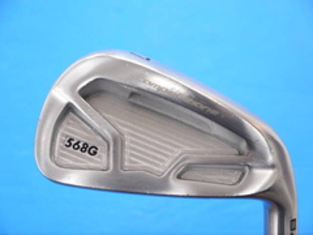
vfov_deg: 17.6
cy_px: 118
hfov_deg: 23.3
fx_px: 760
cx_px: 156
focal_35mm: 84
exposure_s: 1/80
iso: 800
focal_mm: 42
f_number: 5.6
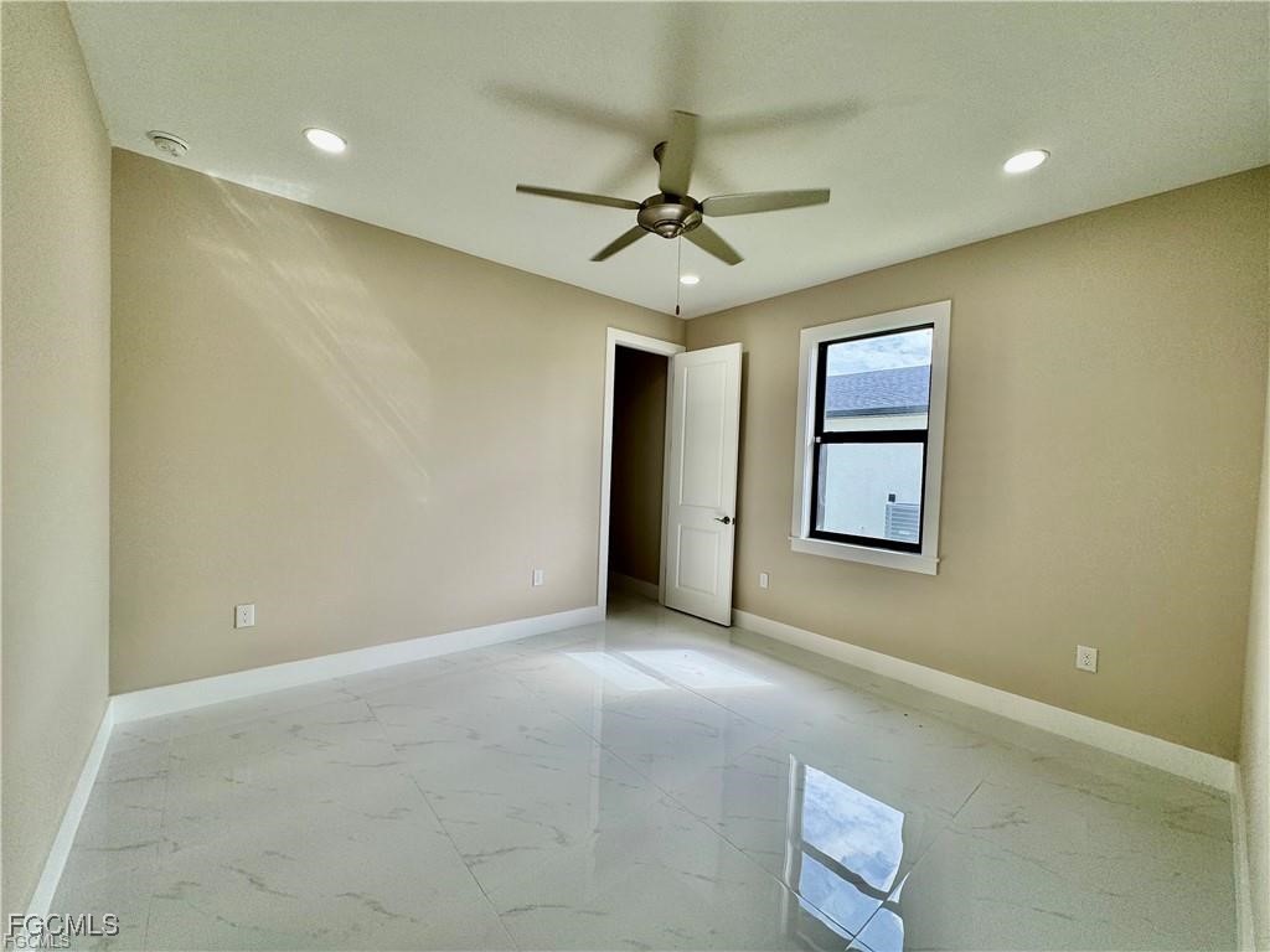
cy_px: 476
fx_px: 514
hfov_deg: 102.1
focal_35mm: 14
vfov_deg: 85.7
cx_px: 635
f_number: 2.2
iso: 40
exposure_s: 1/225
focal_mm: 2.22
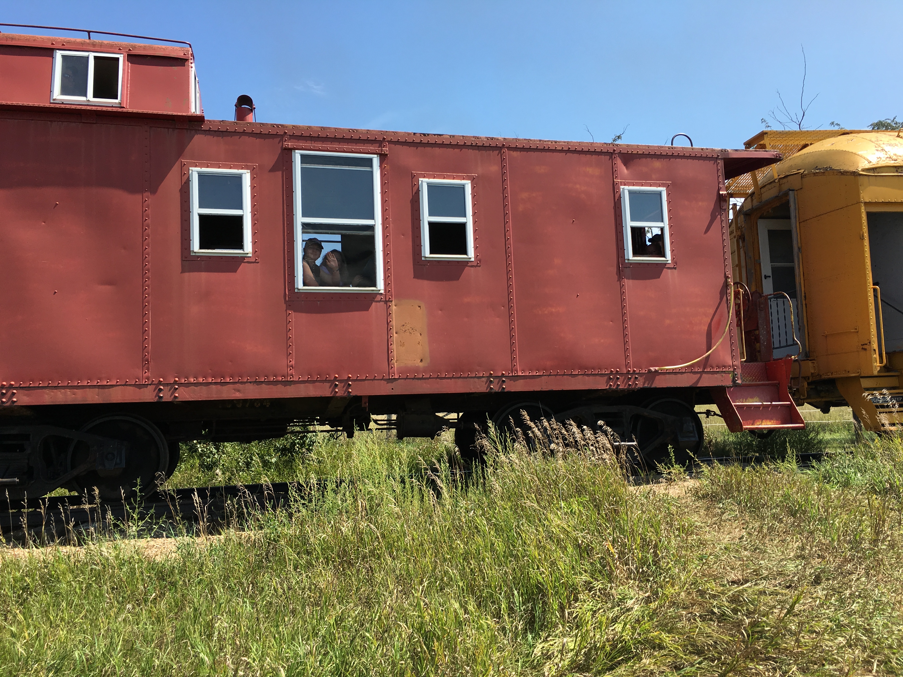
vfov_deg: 48.2
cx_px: 452
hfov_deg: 61.7
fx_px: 756
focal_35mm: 29
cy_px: 338
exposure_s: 1/962
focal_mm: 4.15
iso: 25
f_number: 2.2
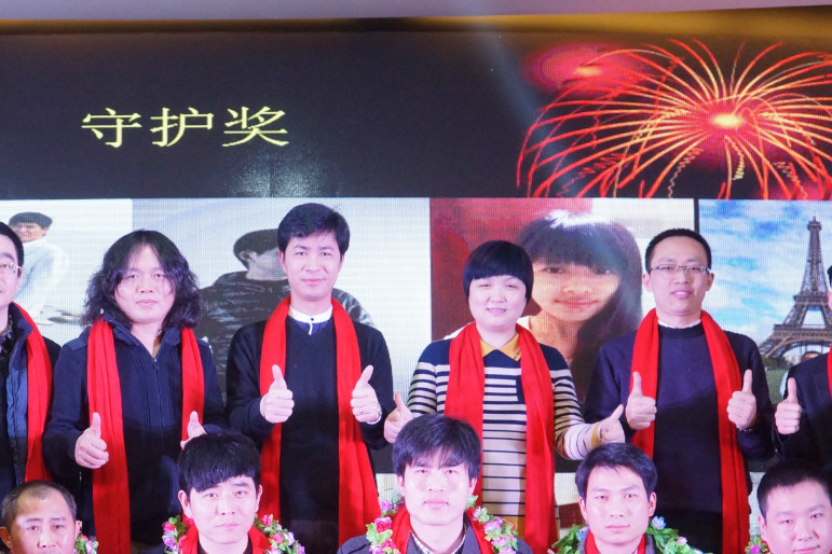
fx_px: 1294
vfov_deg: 23.6
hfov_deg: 35.5
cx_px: 318
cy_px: 488
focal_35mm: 56
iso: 1600
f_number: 4.5
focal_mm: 18
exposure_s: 1/250
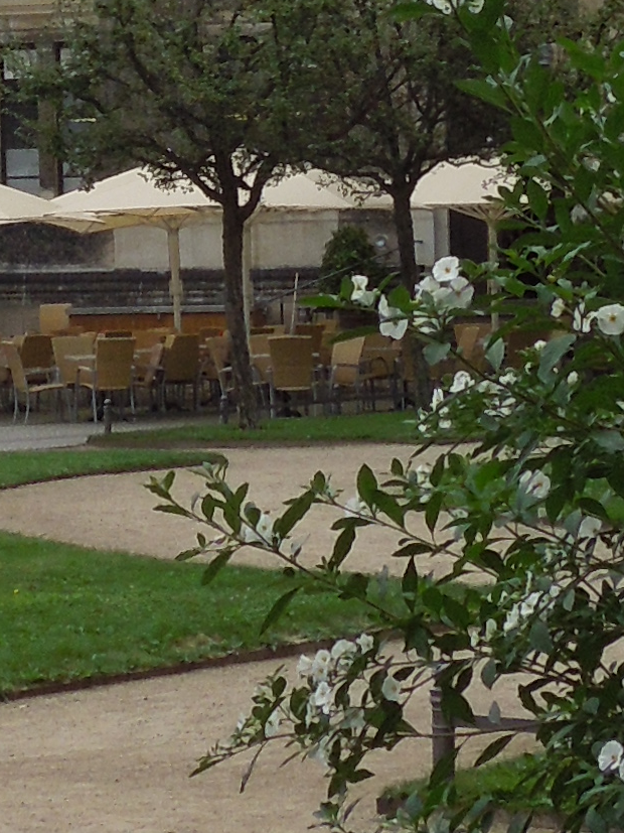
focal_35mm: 156
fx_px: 3750
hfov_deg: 9.5
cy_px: -140
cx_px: 12
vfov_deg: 12.4
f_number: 3.5
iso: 100
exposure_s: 1/640
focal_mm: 5
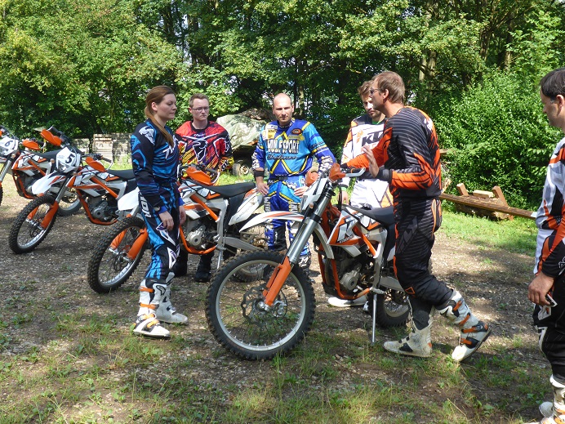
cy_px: 212
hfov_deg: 42.9
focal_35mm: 44
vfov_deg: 32.9
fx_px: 718
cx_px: 282
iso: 100
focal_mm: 7.8
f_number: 4.3
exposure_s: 1/200
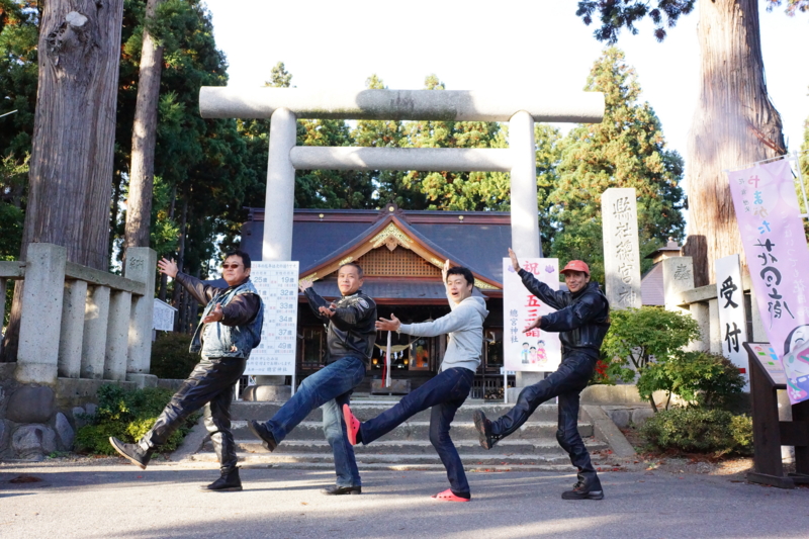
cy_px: 270
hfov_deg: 55.8
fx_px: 764
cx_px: 404
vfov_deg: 38.9
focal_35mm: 34
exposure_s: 1/500
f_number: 8
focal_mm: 23
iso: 3200
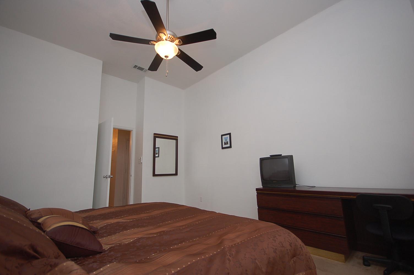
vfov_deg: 77.2
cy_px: 138
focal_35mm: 15
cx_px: 207
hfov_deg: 100.4
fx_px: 172
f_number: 4
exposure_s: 1/60
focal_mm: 10
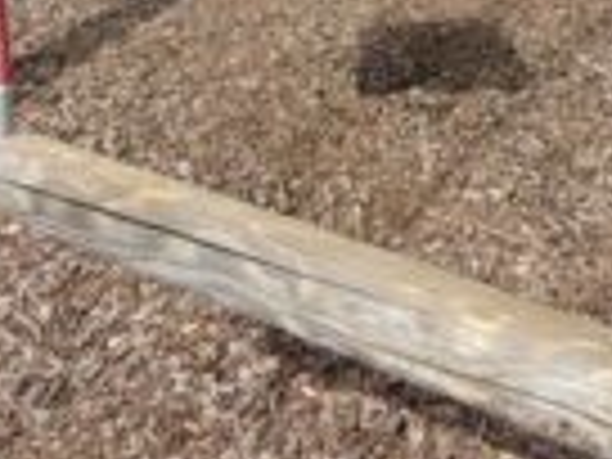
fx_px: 778
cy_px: -164
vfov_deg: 26.8
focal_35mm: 44
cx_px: 436
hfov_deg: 42.0
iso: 50
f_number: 2.2
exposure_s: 1/798
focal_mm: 1.74
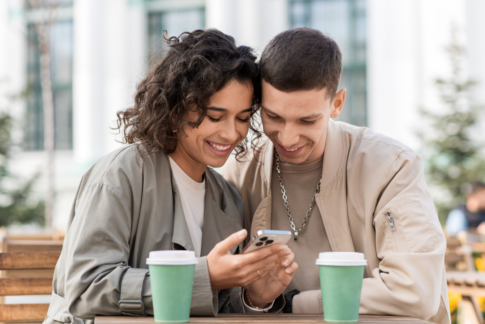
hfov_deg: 23.9
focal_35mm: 85
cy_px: 162
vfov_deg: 16.1
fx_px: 1146
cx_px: 242
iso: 64
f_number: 2.8
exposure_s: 1/250
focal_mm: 85
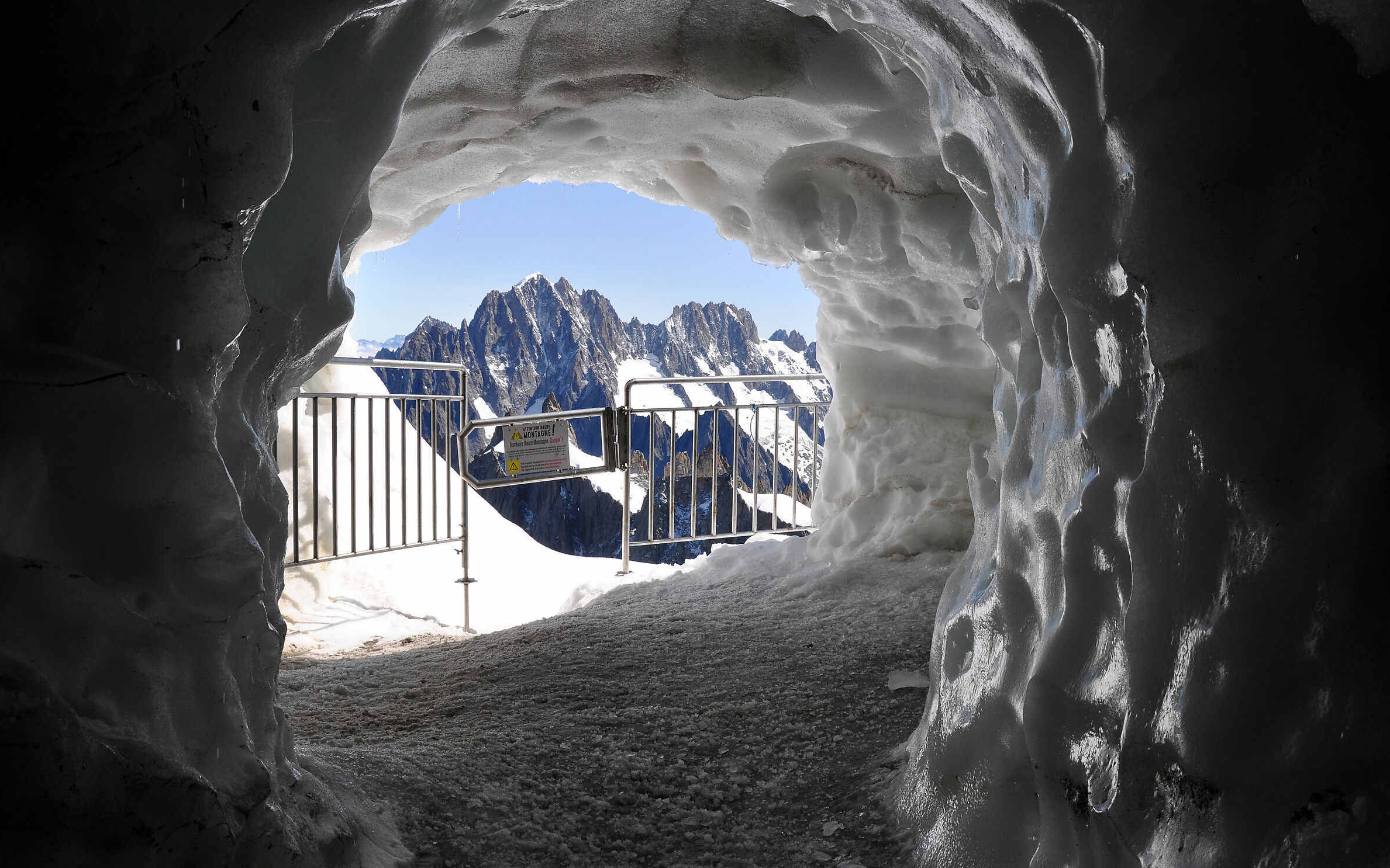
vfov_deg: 34.4
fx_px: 1402
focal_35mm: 37
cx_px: 699
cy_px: 464
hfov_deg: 52.7
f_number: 10
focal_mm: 24
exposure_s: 1/400
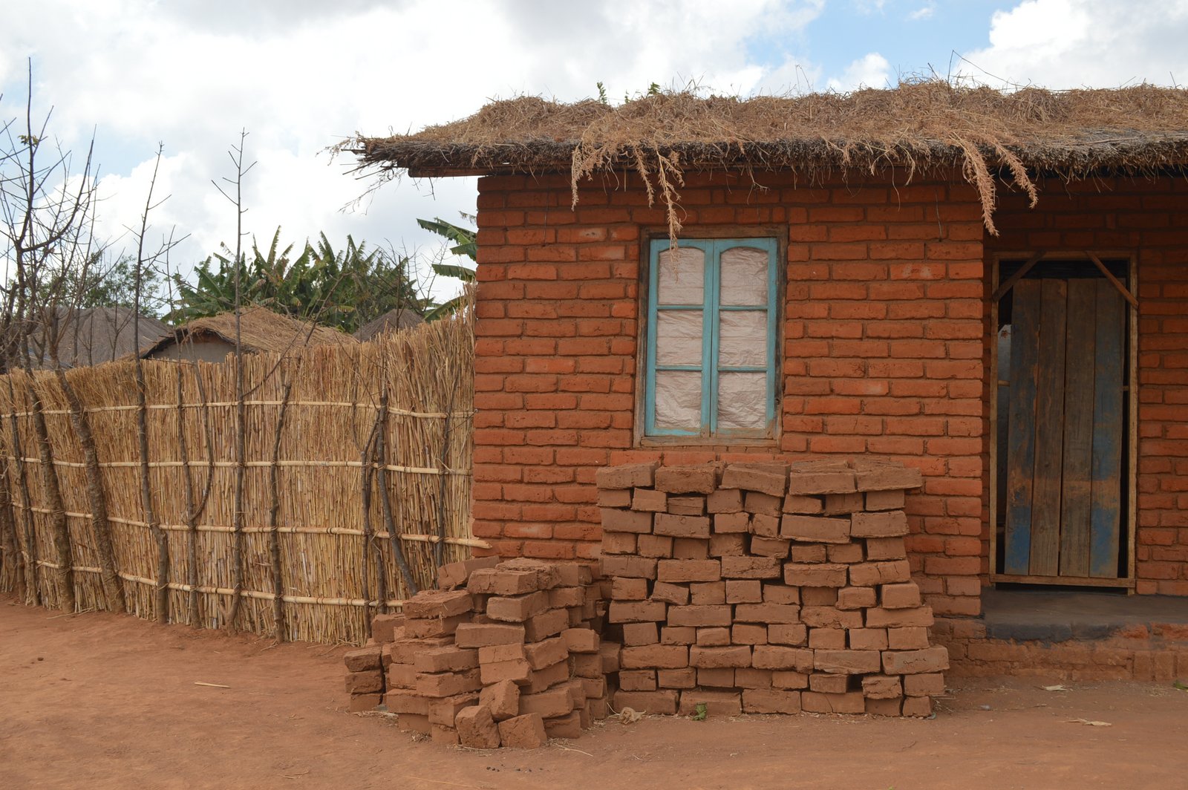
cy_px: 395
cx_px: 594
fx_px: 1187
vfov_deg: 36.8
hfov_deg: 53.2
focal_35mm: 36
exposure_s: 1/200
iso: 100
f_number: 7.1
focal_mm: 24
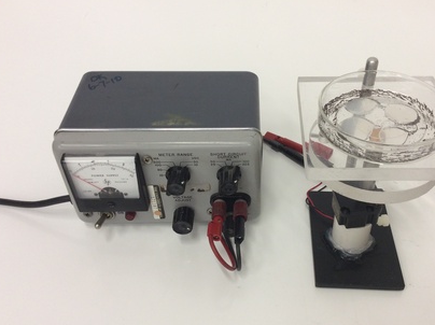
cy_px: 182
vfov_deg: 37.6
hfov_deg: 48.9
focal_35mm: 38
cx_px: 247
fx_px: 477
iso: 50
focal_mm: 3.3
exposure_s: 1/24
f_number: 2.4
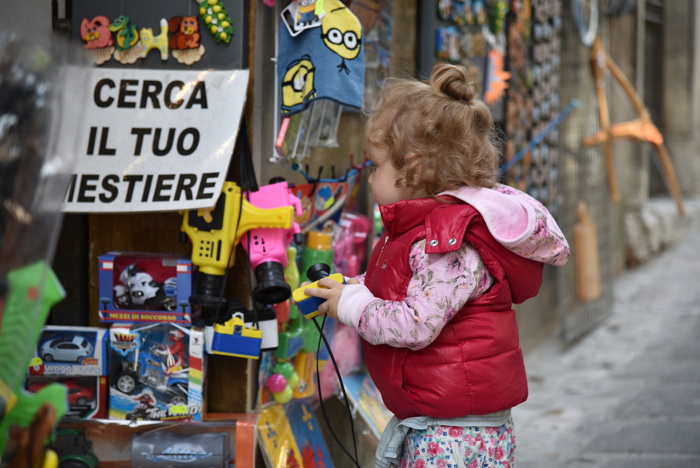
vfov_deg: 11.4
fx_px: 2334
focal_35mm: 120
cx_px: 350
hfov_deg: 17.1
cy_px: 234
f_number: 4
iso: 400
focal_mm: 120
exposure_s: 1/320
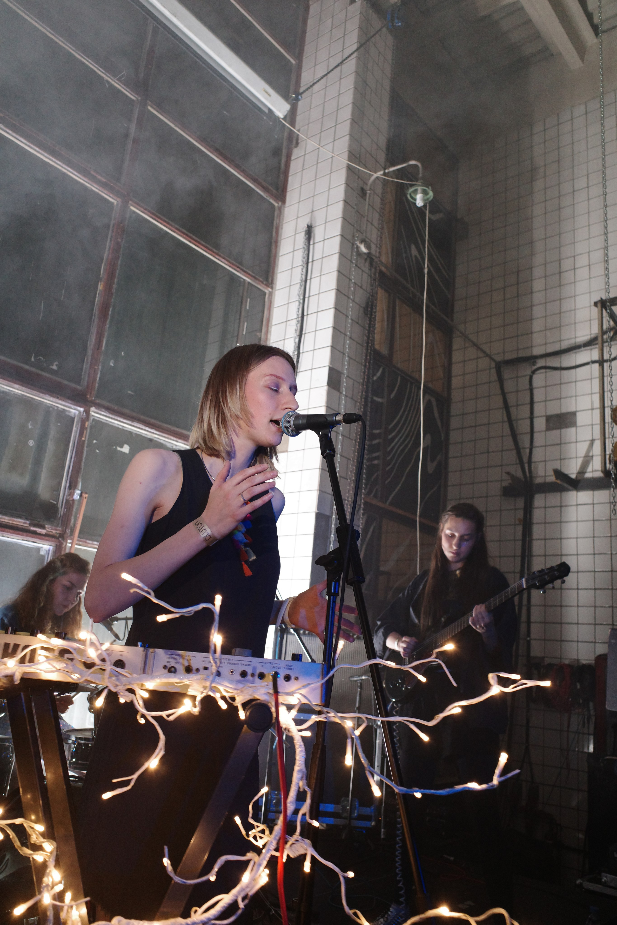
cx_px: 308
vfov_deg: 65.5
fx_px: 720
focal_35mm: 28
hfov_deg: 46.4
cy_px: 462
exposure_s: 1/30
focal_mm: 18.3
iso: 1600
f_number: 4.5
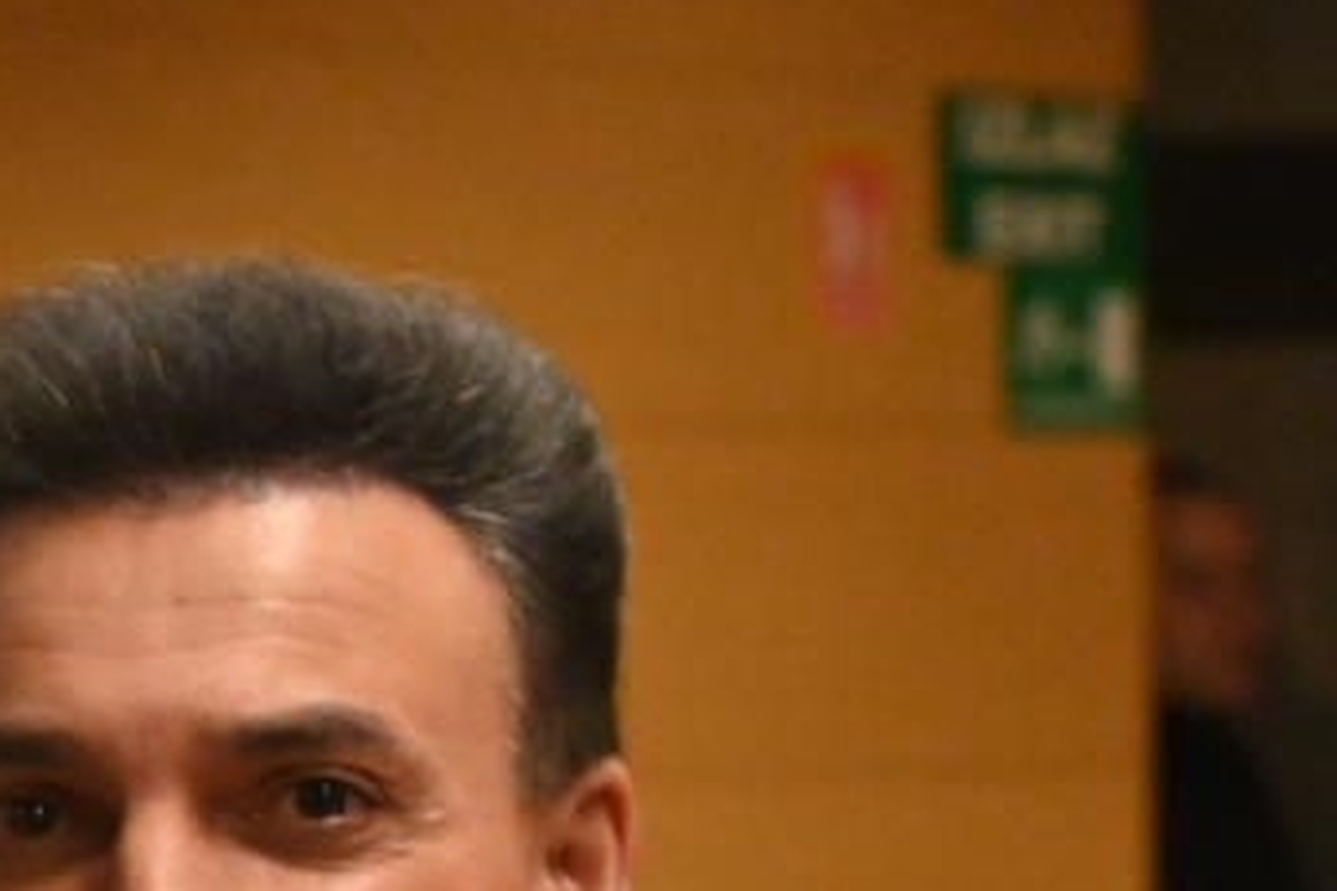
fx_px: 6982
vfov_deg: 7.2
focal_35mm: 188
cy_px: 1449
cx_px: -725
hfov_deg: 10.5
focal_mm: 40
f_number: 3.5
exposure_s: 1/250
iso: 3200
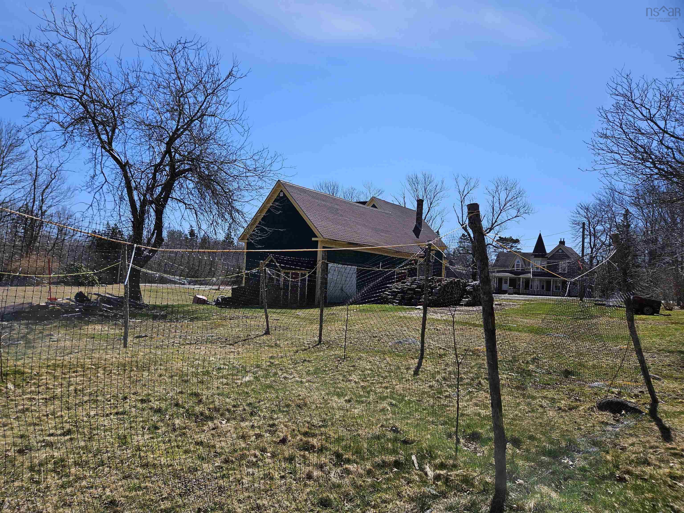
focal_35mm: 23
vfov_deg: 58.9
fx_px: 454
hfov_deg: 73.9
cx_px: 342
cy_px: 256
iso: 25
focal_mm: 5.4
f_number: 1.8
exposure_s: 1/2737
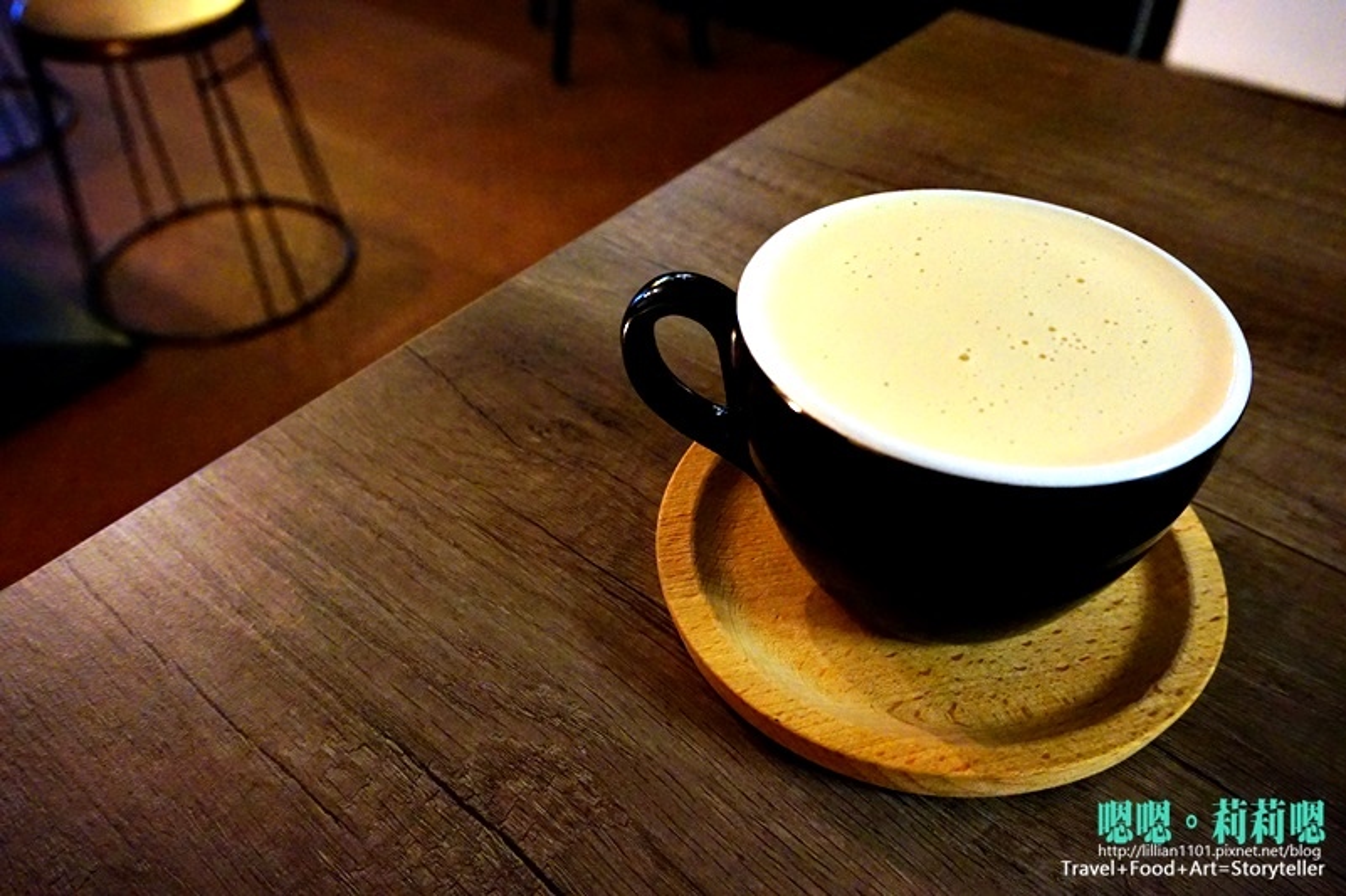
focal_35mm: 30
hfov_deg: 62.0
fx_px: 1121
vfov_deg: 43.6
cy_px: 448
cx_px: 673
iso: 3200
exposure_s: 1/25
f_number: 5
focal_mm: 20
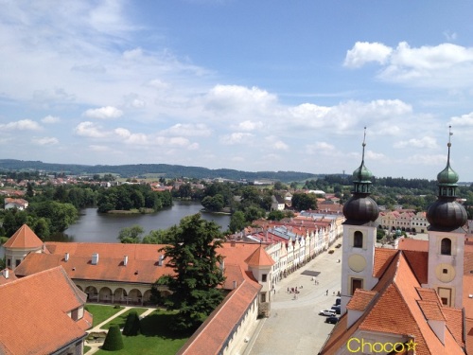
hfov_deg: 52.6
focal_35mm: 35
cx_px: 236
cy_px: 178
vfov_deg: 40.7
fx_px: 478
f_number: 2.4
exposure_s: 1/2208
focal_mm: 4.28
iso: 64
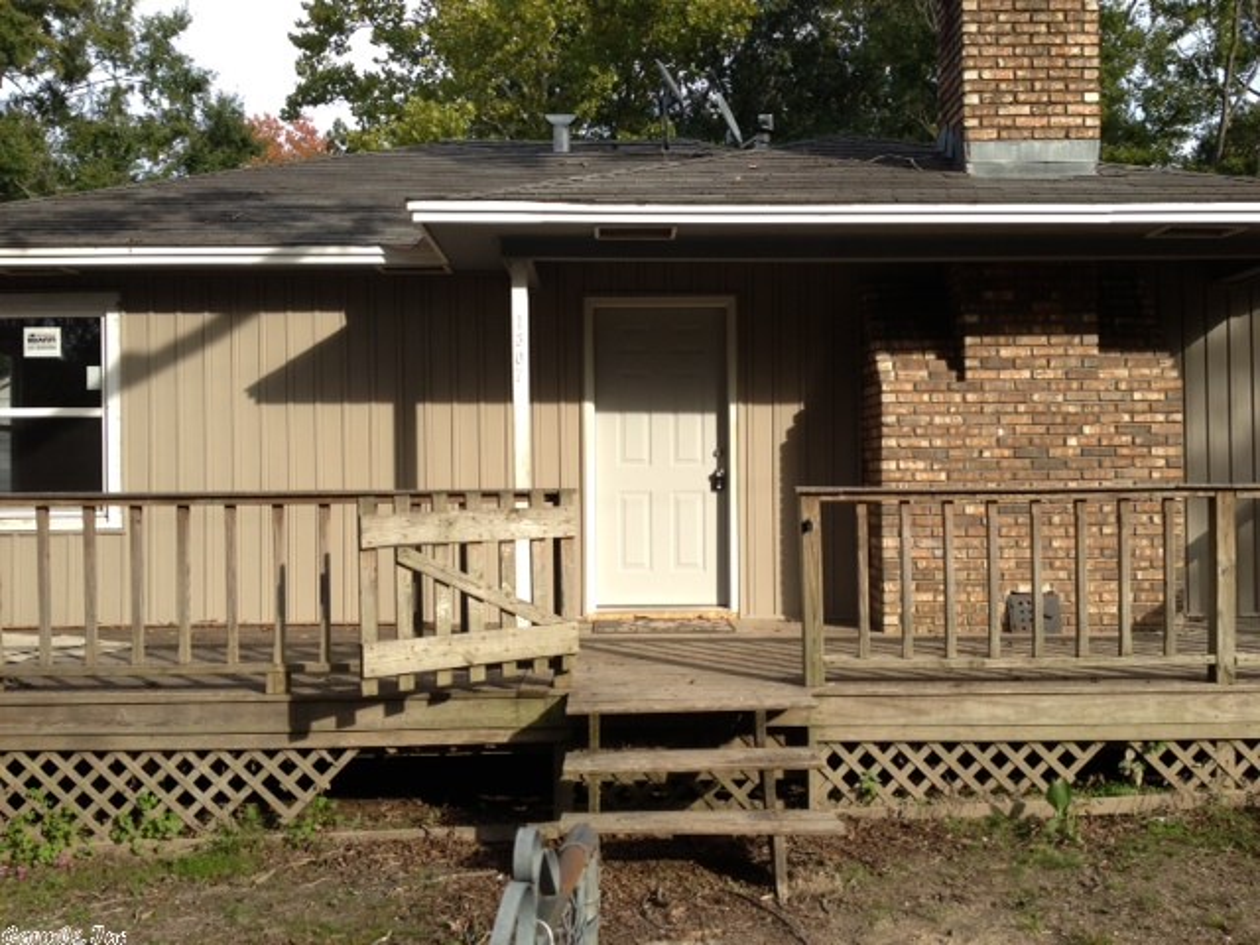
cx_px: 630
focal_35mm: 35
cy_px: 472
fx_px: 1274
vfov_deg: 40.7
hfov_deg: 52.6
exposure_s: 1/690
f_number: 2.4
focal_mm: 4.28
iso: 50
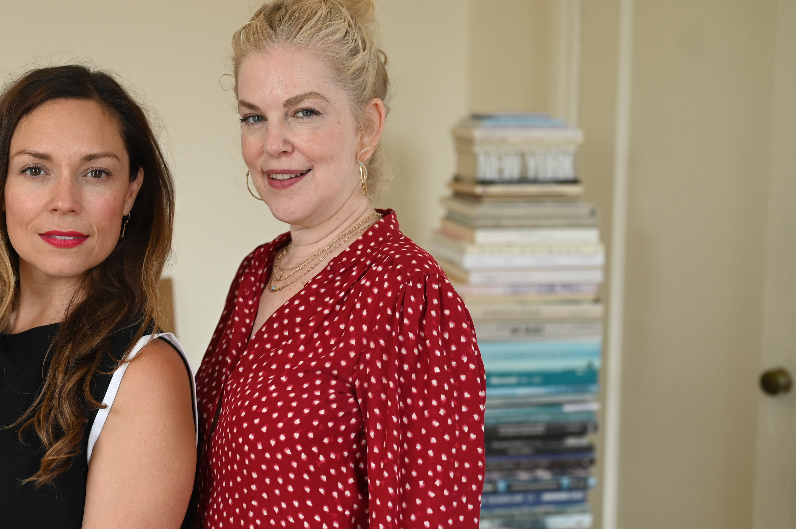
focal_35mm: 74
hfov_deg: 27.1
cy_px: 260
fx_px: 1635
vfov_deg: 18.4
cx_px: 245
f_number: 2.8
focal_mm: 50
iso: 500
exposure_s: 1/640
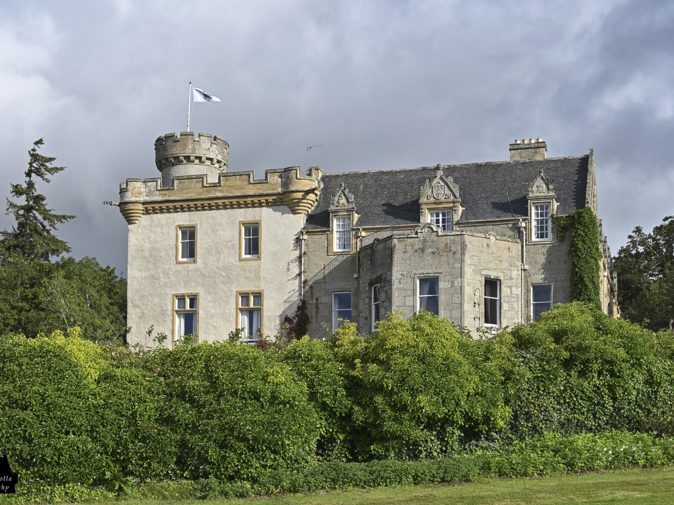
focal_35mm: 61
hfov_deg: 31.7
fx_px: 1188
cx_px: 325
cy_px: 252
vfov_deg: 24.0
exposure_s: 1/800
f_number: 7.1
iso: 200
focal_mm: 56
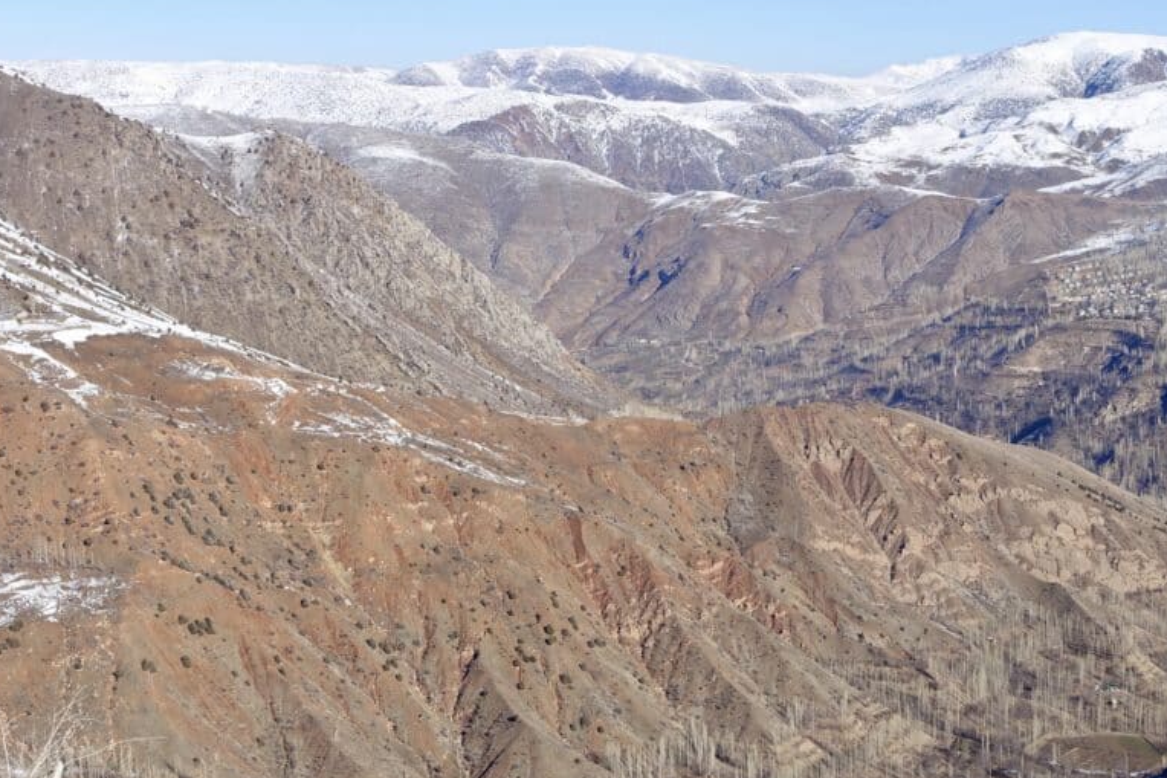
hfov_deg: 31.8
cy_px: 467
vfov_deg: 21.9
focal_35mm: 62
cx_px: 863
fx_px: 2009
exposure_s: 1/800
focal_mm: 13.53
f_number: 5.6
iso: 125
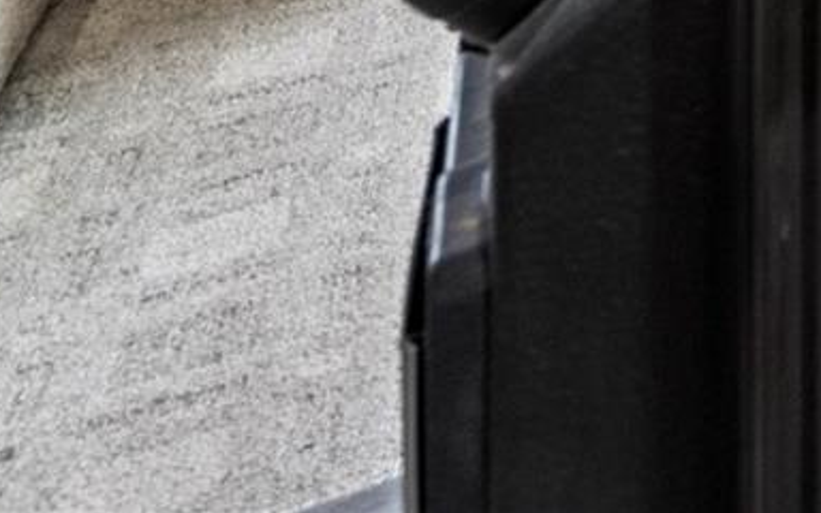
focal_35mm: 87
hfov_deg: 14.9
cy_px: -944
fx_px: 1947
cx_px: 1952
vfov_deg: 10.9
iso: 1000
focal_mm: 16
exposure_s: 1/10
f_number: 5.6
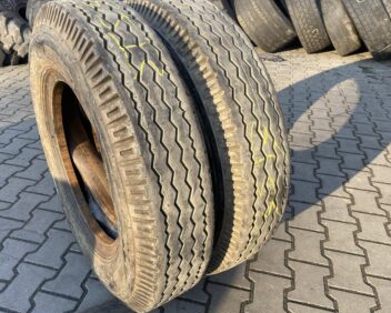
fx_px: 359
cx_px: 186
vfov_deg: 47.1
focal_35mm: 31
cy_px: 152
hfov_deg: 57.1
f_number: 1.8
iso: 32
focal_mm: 4.25
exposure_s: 1/270
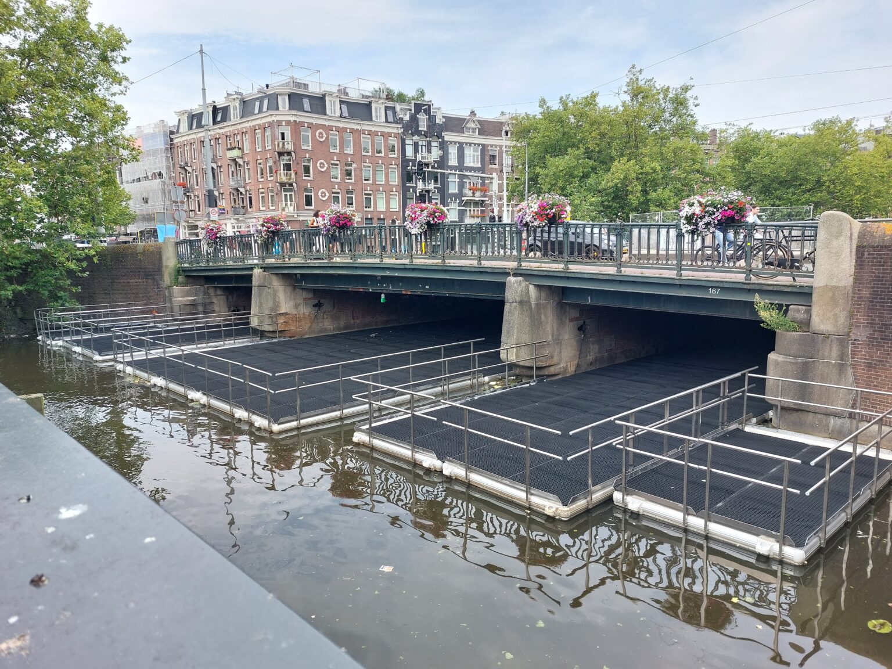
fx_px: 644
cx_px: 446
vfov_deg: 54.9
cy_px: 334
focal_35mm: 25
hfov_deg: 69.4
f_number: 1.8
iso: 25
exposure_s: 1/275
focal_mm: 5.23
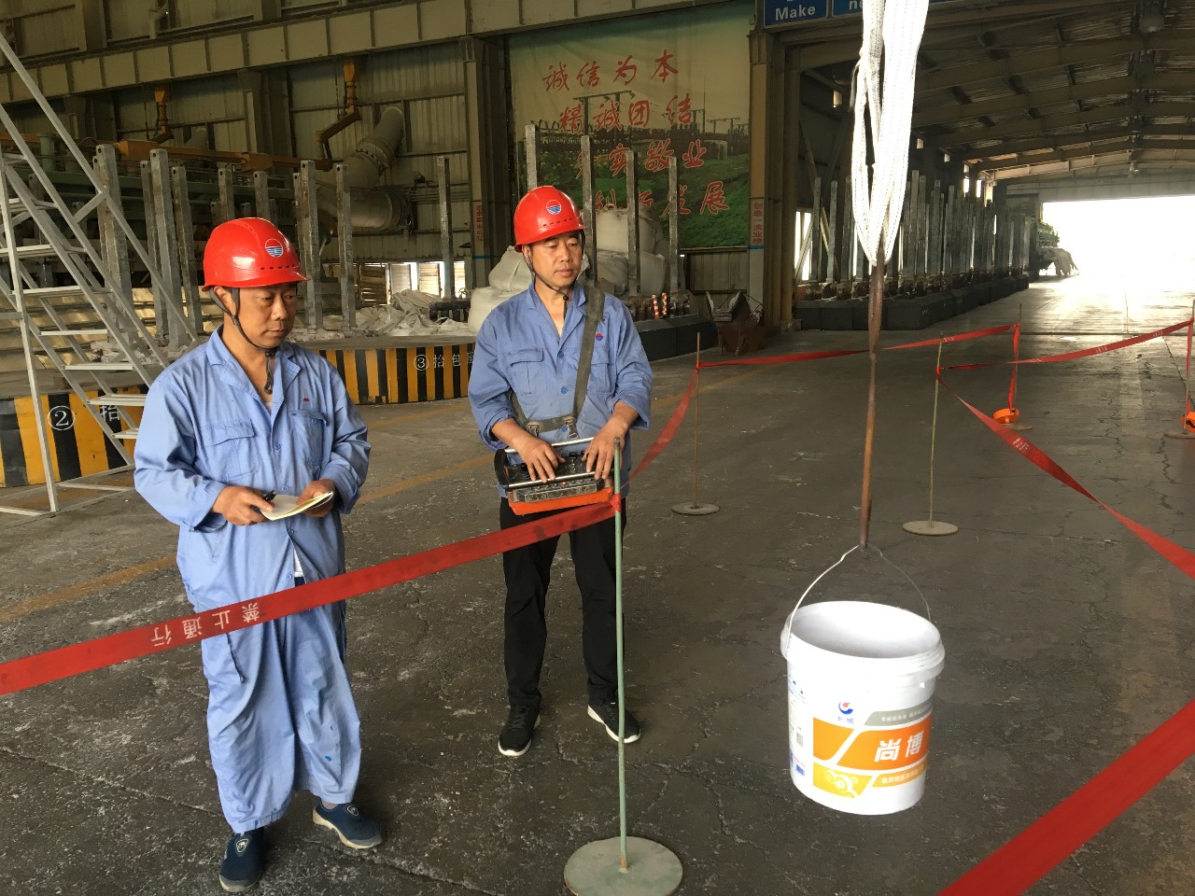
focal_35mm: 29
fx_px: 1001
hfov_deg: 61.7
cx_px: 598
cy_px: 448
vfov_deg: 48.2
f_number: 2.2
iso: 80
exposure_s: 1/33
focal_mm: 4.15
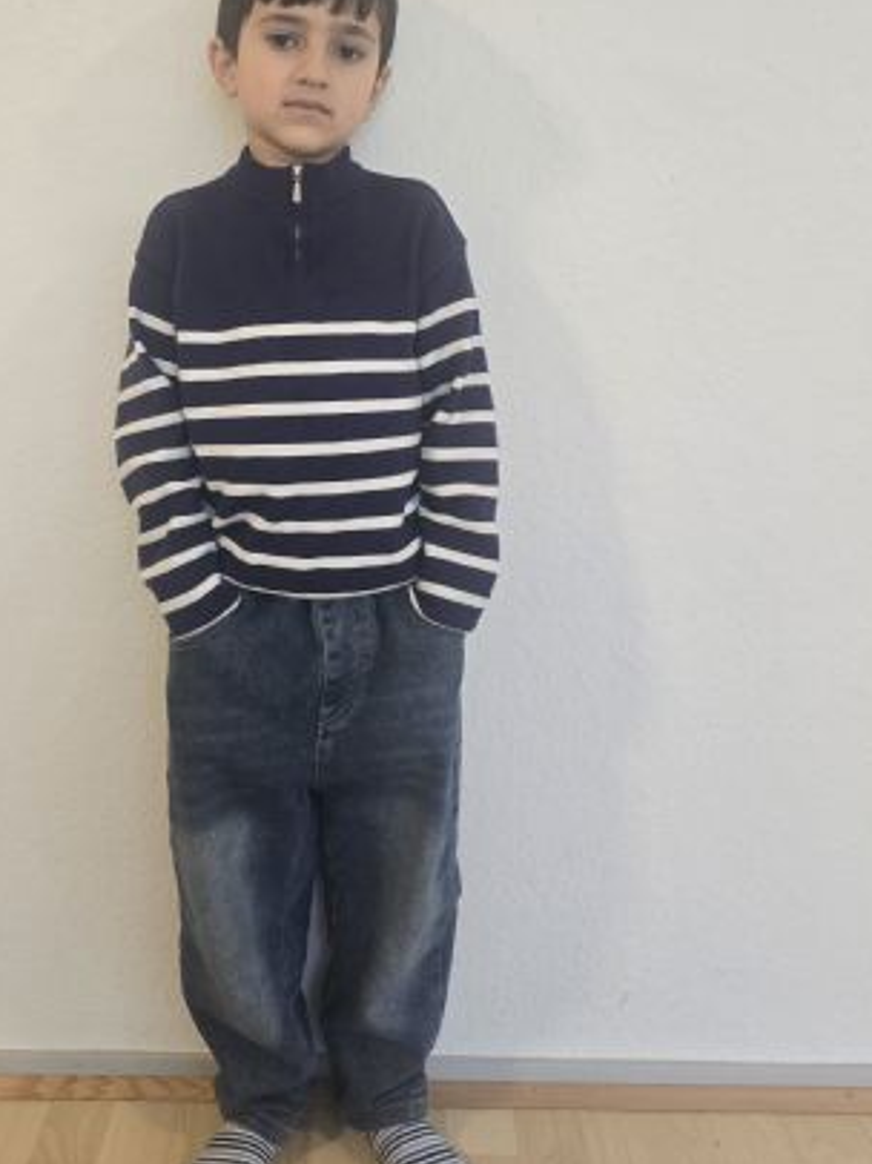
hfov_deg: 41.4
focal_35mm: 34
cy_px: 387
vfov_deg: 52.9
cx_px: 310
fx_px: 1143
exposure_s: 1/100
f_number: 1.7
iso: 200
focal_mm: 6.3
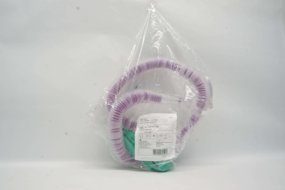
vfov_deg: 45.0
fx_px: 230
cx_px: 134
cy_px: 95
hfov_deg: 63.6
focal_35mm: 29
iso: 800
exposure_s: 1/20
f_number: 16
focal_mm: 18
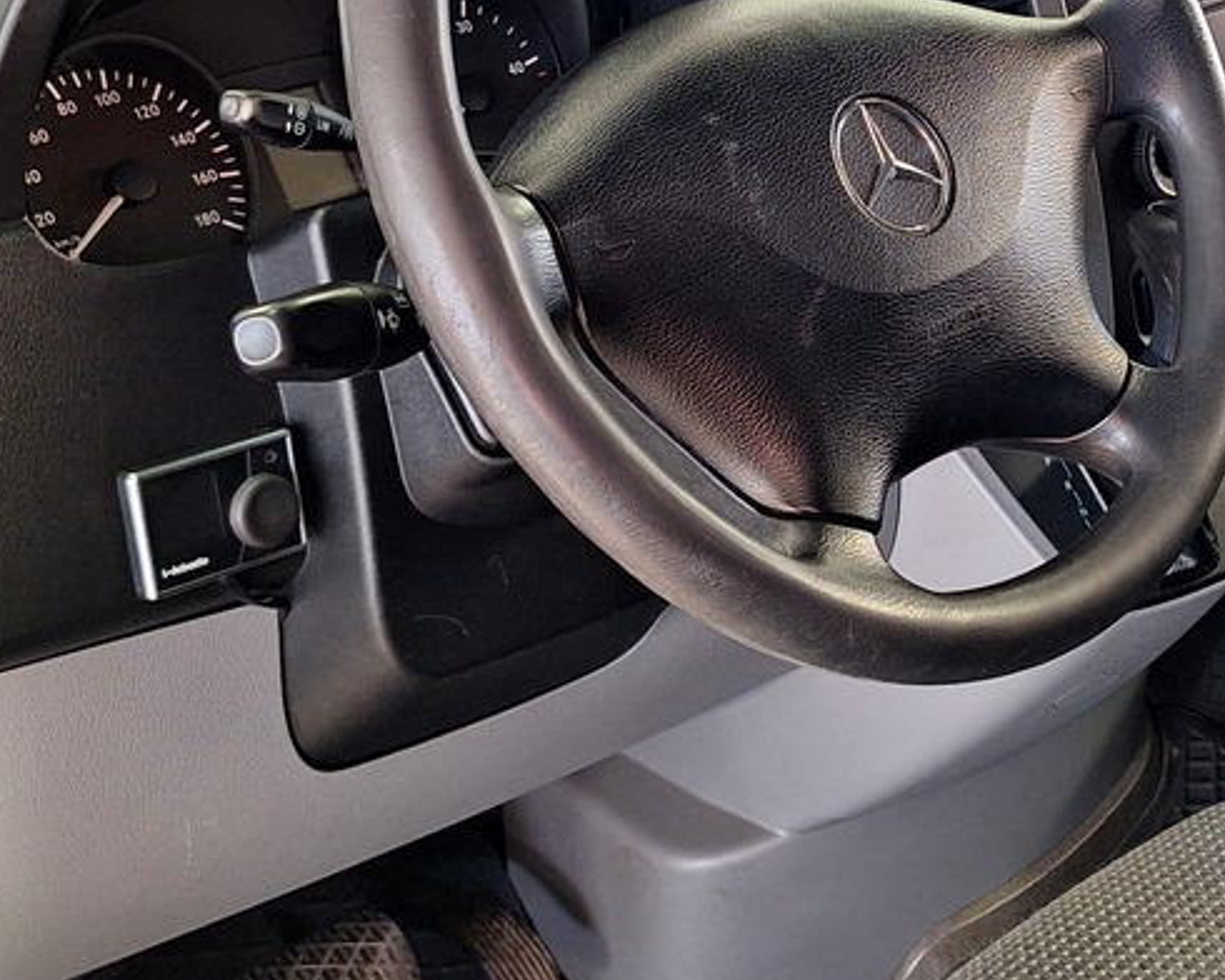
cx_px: 982
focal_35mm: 66
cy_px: 248
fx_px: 2393
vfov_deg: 22.9
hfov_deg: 28.1
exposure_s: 1/33
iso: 200
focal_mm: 5.54
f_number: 1.8
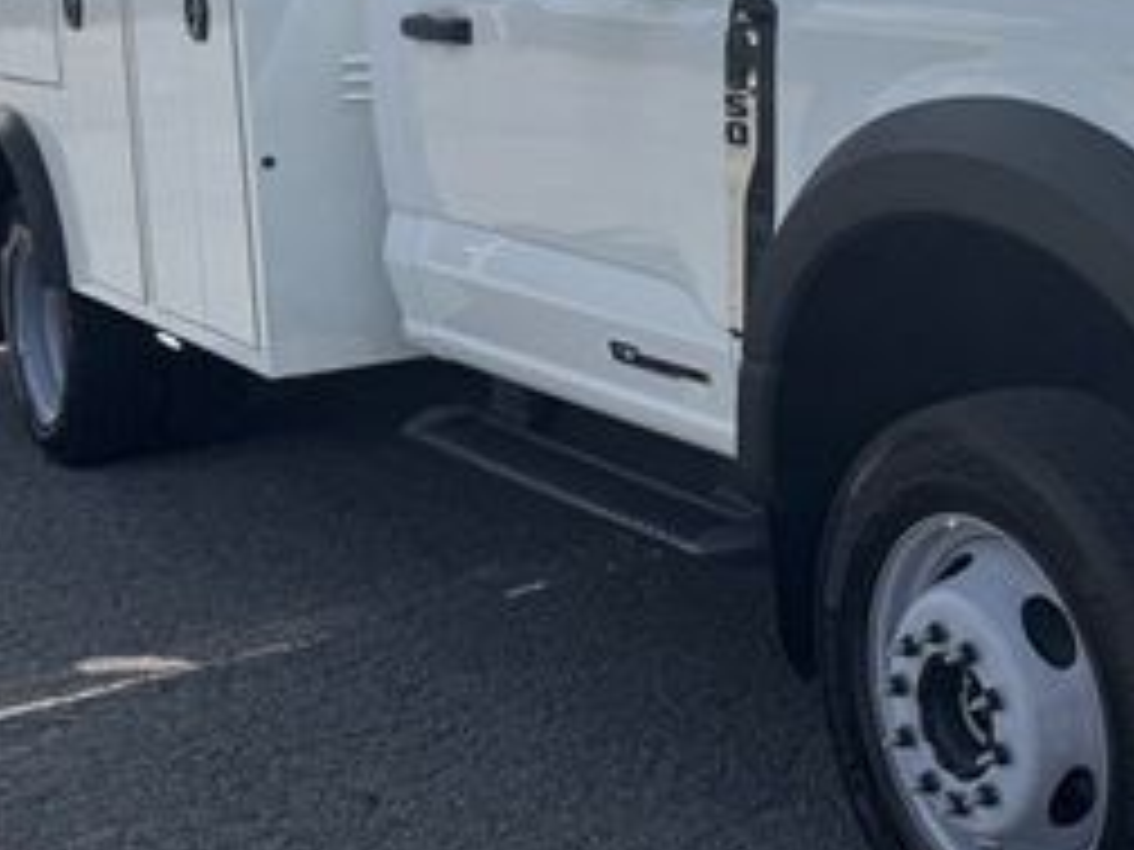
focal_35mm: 61
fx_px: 1998
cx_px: 1076
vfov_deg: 23.8
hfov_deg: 30.0
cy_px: 225
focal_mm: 6.76
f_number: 1.78
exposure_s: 1/4608
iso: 80
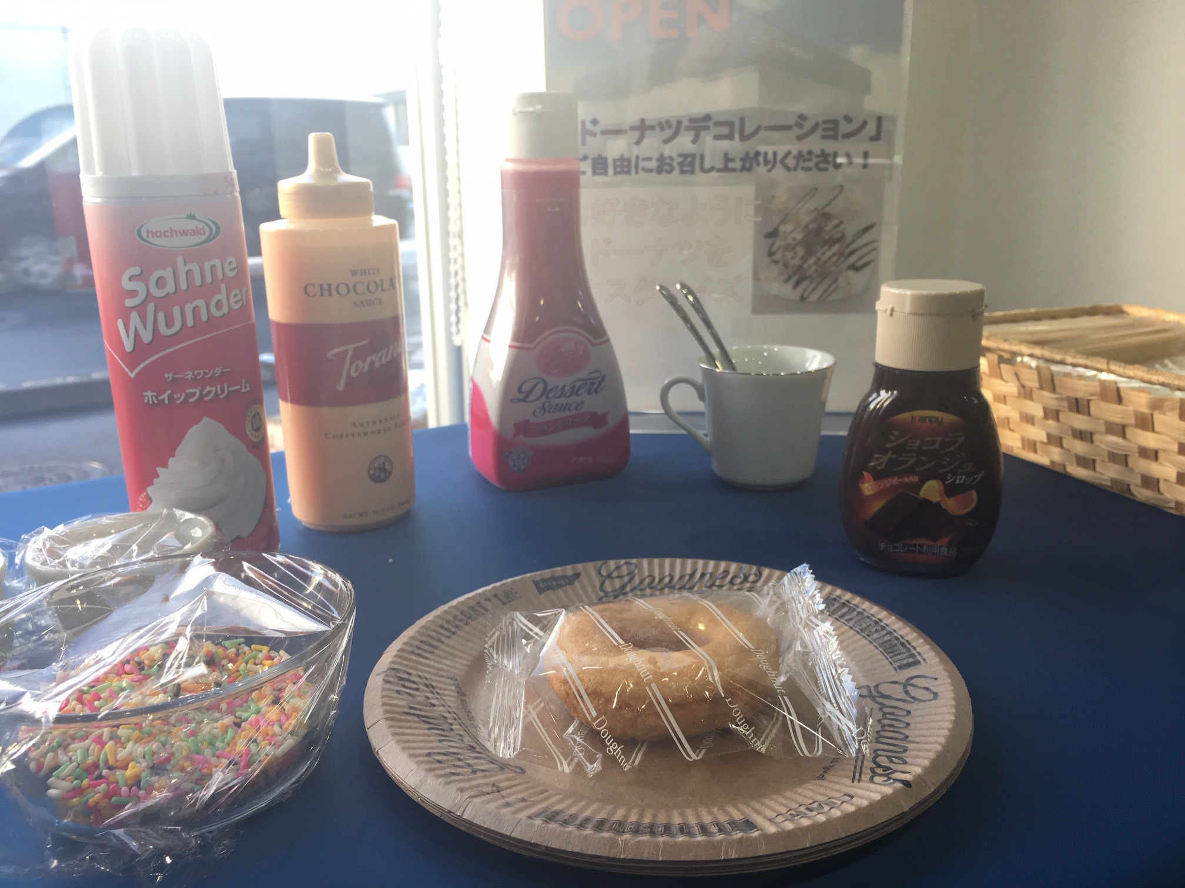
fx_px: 993
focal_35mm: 29
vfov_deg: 48.2
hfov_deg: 61.7
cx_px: 592
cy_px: 444
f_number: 2.2
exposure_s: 1/120
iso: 40
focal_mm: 4.15
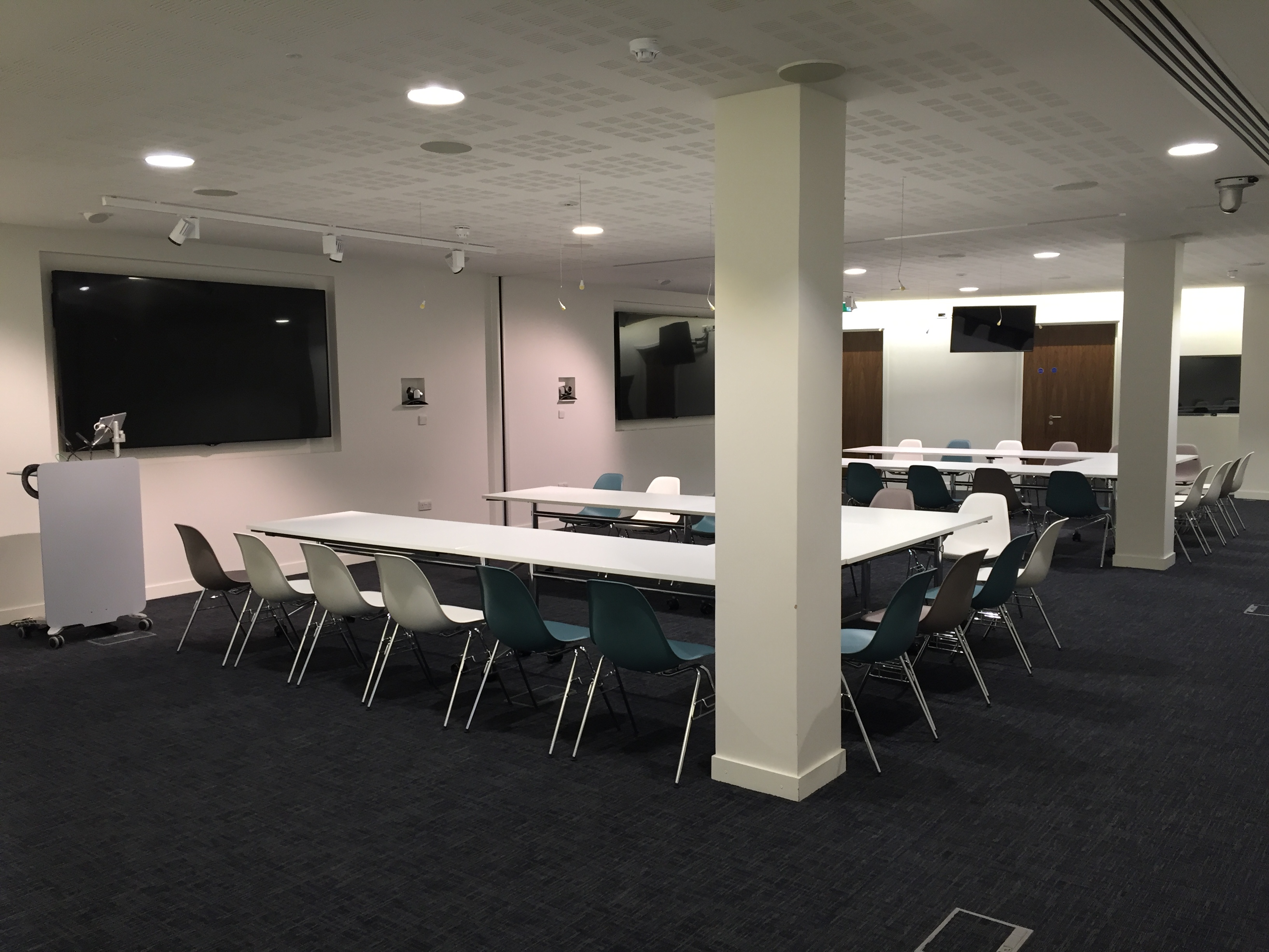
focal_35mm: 29
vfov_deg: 48.2
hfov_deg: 61.7
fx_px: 1063
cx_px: 634
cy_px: 476
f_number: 2.2
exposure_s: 1/33
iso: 80
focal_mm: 4.15
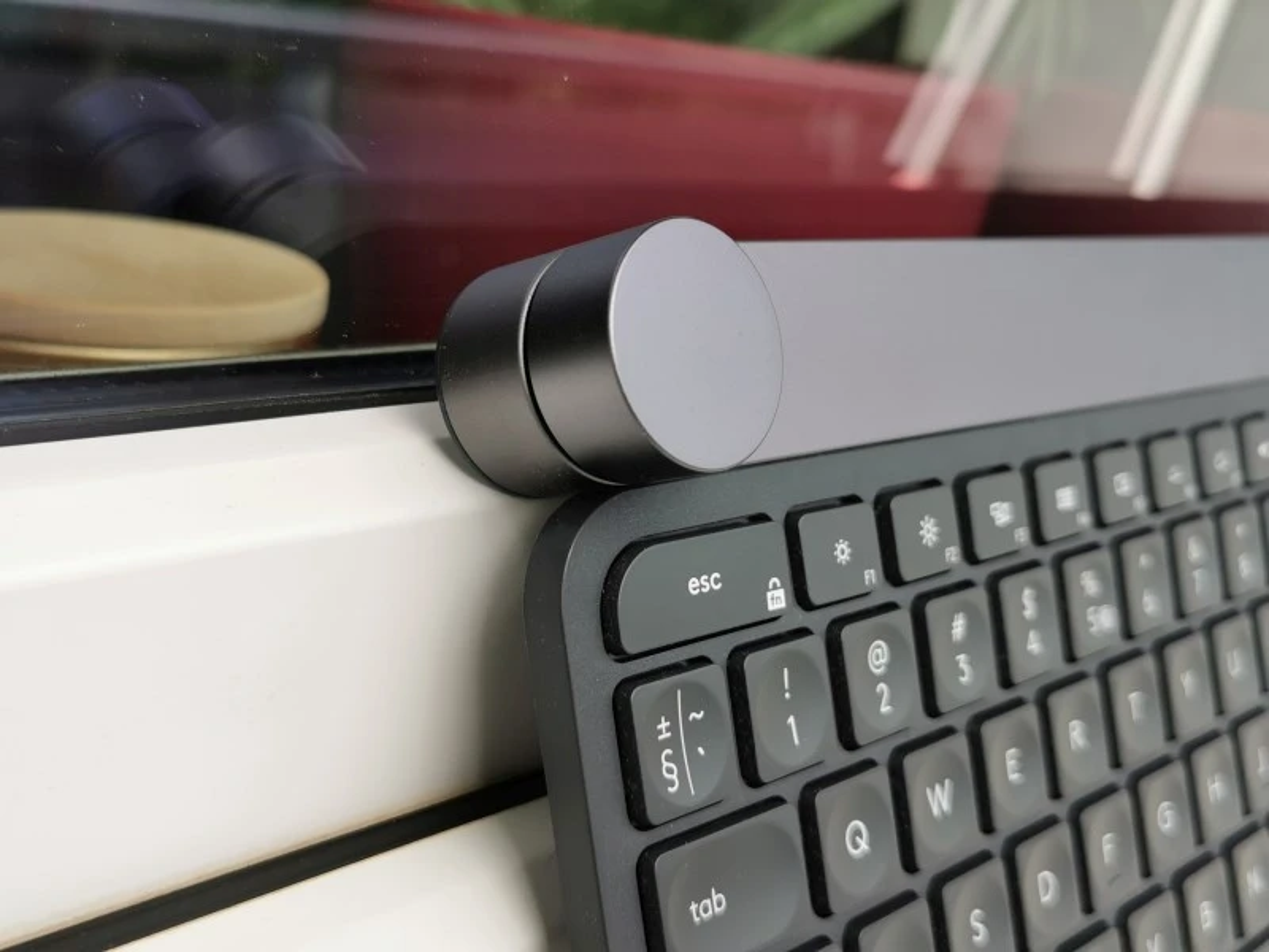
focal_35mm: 41
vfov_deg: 35.1
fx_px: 1503
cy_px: 476
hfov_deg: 45.8
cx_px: 634
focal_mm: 5.56
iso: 50
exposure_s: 1/1188
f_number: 1.6
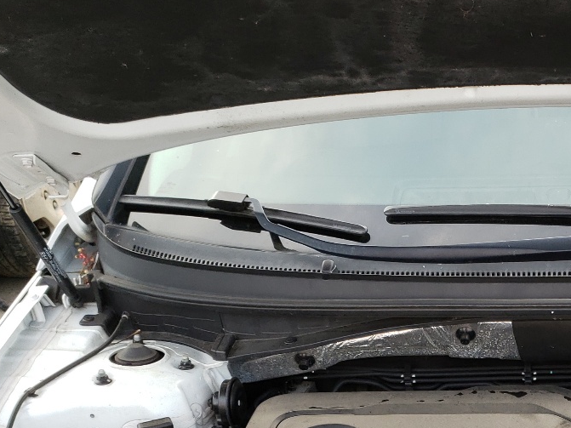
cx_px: 545
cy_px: 481
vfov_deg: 22.2
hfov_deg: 29.5
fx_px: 1023
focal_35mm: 62
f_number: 1.5
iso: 50
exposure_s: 1/139
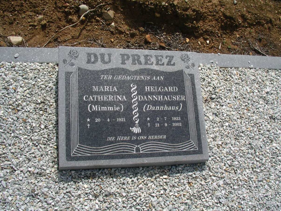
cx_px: 140
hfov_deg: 50.1
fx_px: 300
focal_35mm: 37
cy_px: 106
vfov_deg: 38.7
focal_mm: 5.7
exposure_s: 1/200
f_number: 6.9
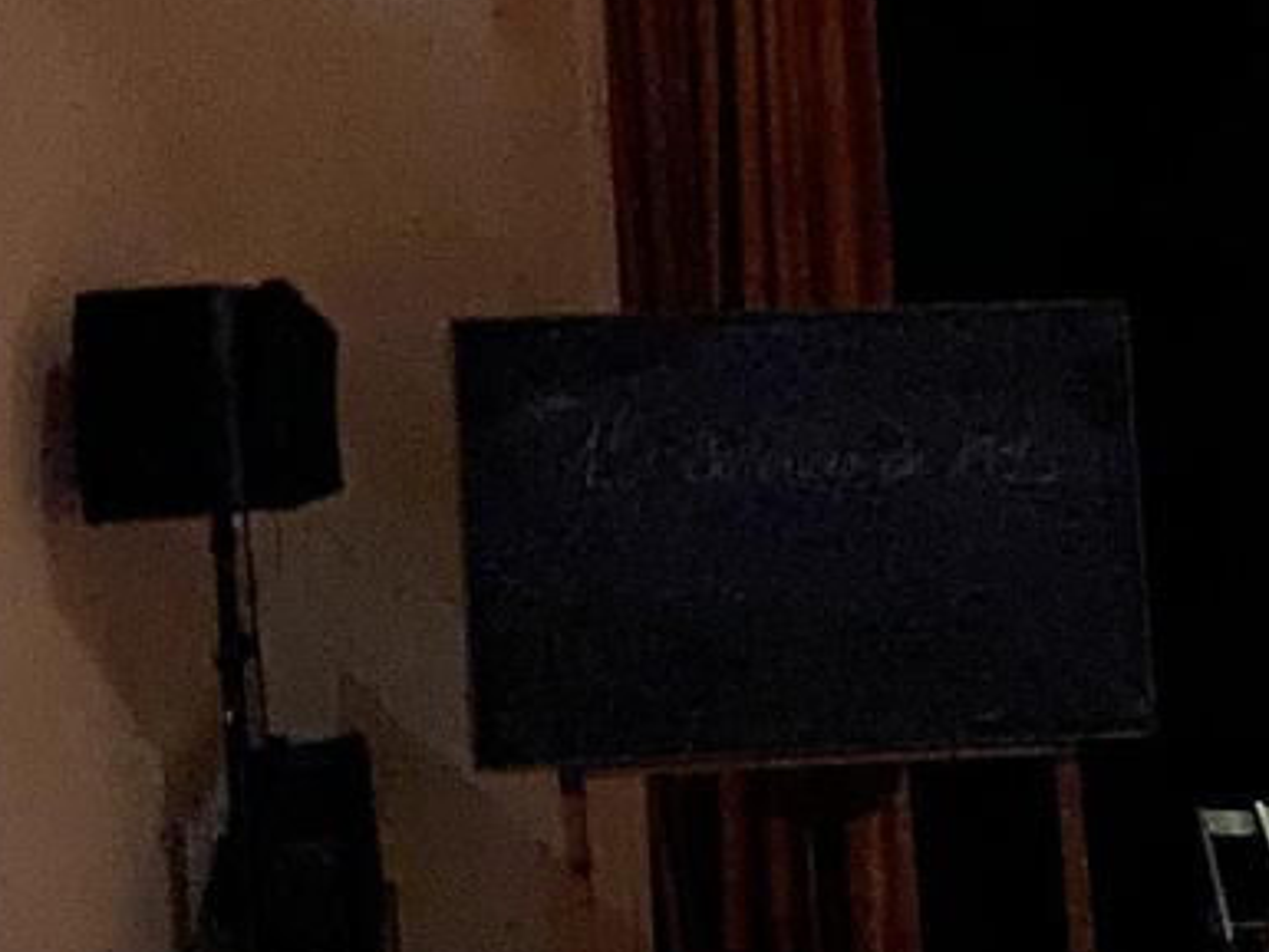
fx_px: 4951
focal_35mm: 135
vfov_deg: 11.0
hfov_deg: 13.5
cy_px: 758
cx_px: 2037
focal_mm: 4.25
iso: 500
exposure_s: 1/4
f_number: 1.8
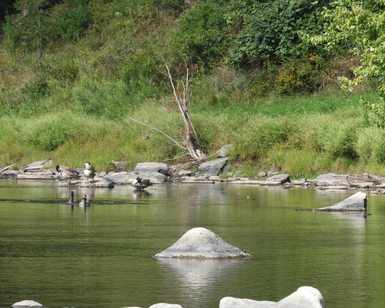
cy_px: 154
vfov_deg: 3.0
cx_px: 199
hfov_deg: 3.7
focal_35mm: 522
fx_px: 5948
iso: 100
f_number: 5.6
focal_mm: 89.6
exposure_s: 1/320
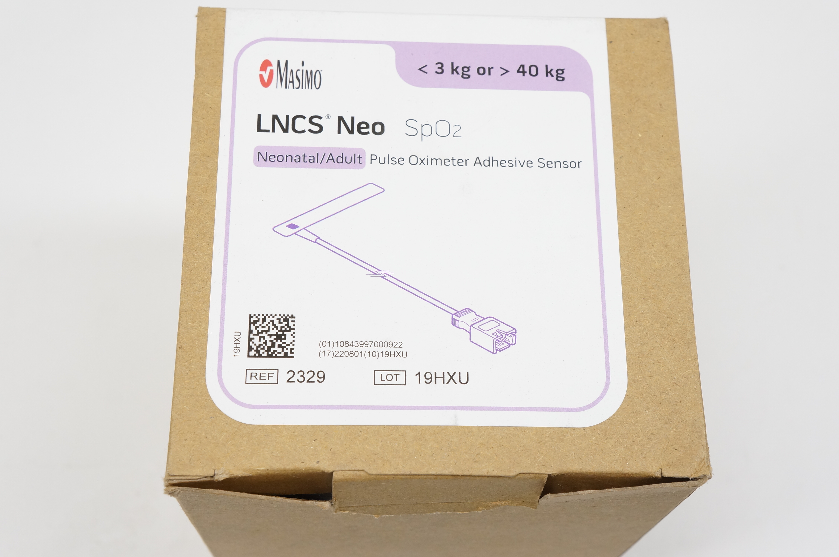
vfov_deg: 25.9
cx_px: 433
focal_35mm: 52
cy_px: 279
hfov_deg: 38.2
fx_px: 1211
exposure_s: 1/100
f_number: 7.1
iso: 800
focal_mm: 32
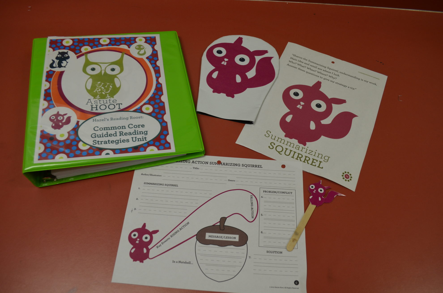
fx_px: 332
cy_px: 146
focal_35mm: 27
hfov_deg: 67.5
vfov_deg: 47.7
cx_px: 222
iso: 400
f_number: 5
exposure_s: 1/100
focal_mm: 18
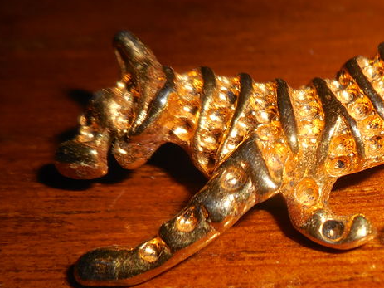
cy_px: 240
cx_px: 410
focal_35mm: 54
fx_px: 599
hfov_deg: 31.9
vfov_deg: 26.4
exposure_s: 1/25
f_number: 10.5
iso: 125
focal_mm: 4.5
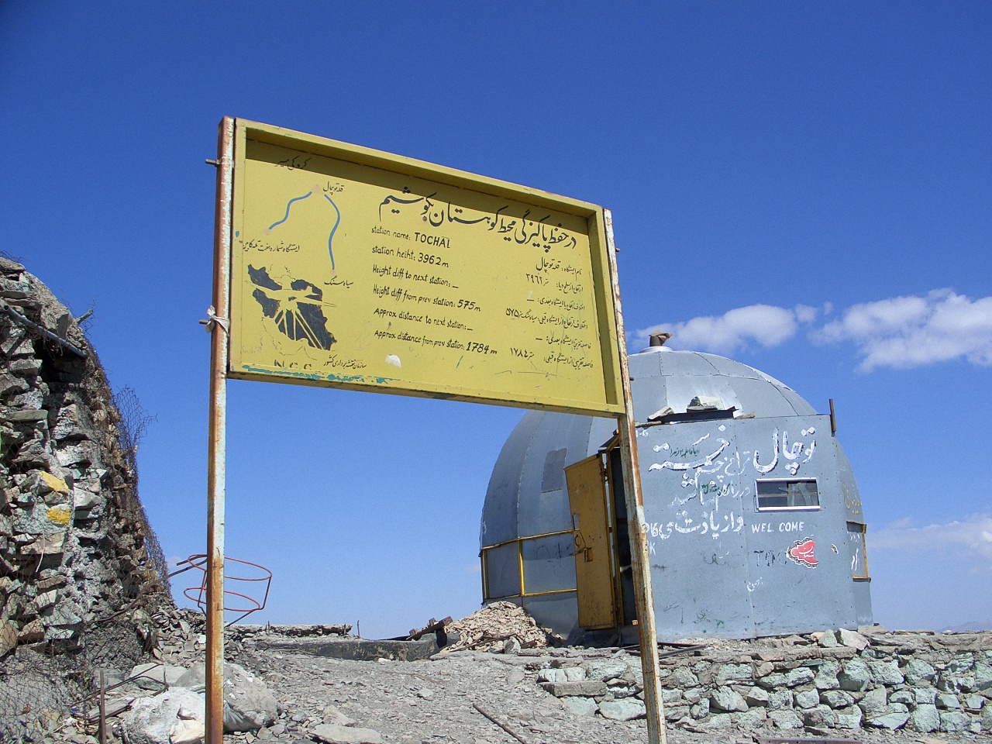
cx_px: 496
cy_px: 372
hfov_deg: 55.4
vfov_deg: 42.9
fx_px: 946
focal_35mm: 33
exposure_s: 1/500
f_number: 5.6
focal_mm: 7.1
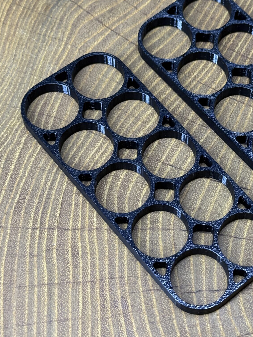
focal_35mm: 81
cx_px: 200
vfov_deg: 24.1
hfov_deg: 18.1
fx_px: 789
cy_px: 136
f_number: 1.78
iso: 50
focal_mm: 6.76
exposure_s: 1/191
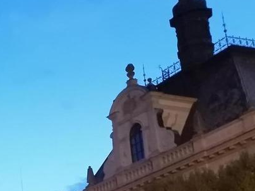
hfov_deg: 17.3
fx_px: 670
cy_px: 249
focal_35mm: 91
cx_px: -214
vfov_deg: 15.5
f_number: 1.8
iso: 800
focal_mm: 6.4
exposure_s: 1/10
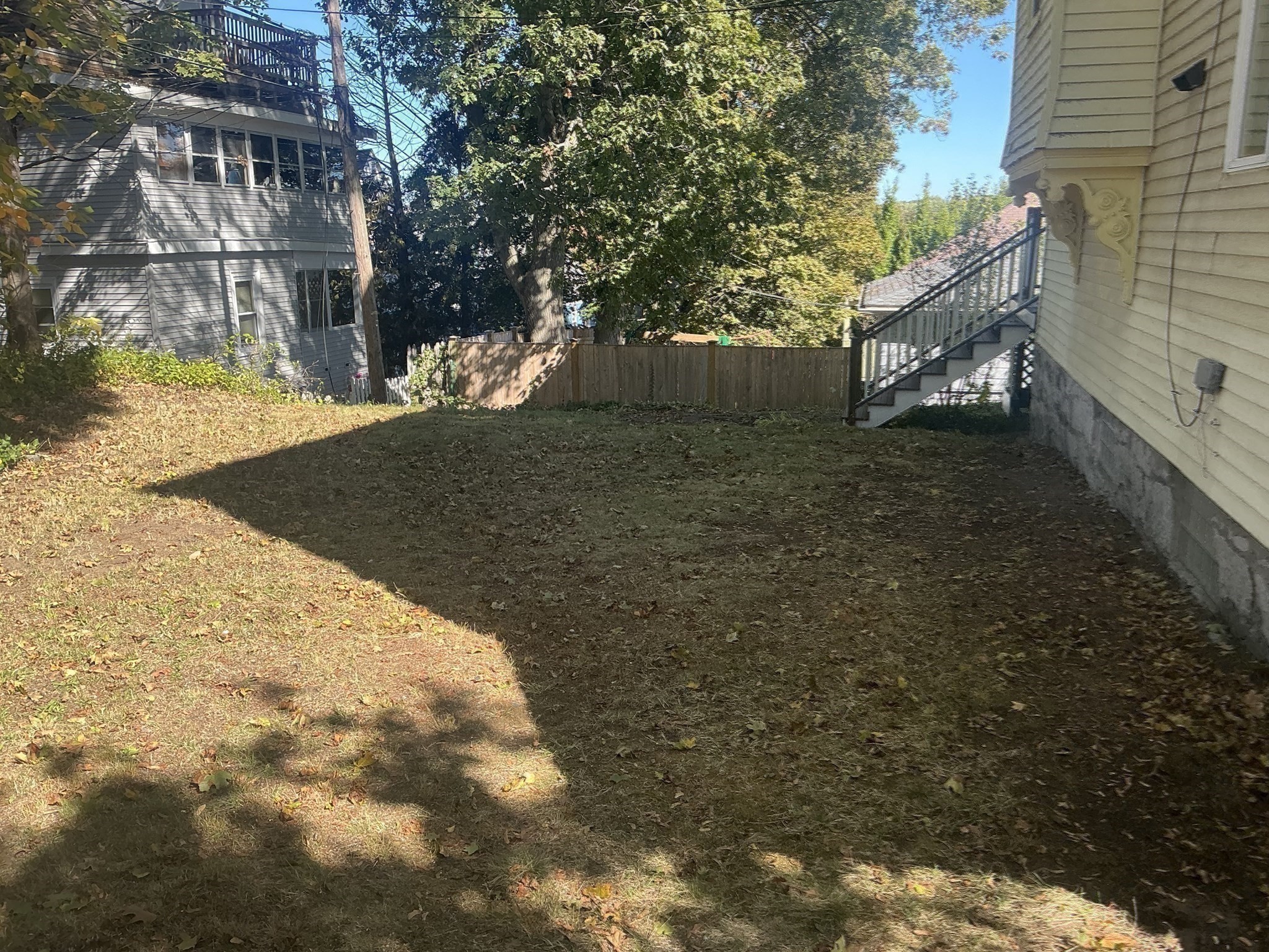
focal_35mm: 28
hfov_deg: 63.4
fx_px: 1026
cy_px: 476
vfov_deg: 49.7
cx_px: 634
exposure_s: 1/358
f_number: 1.8
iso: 25
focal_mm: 3
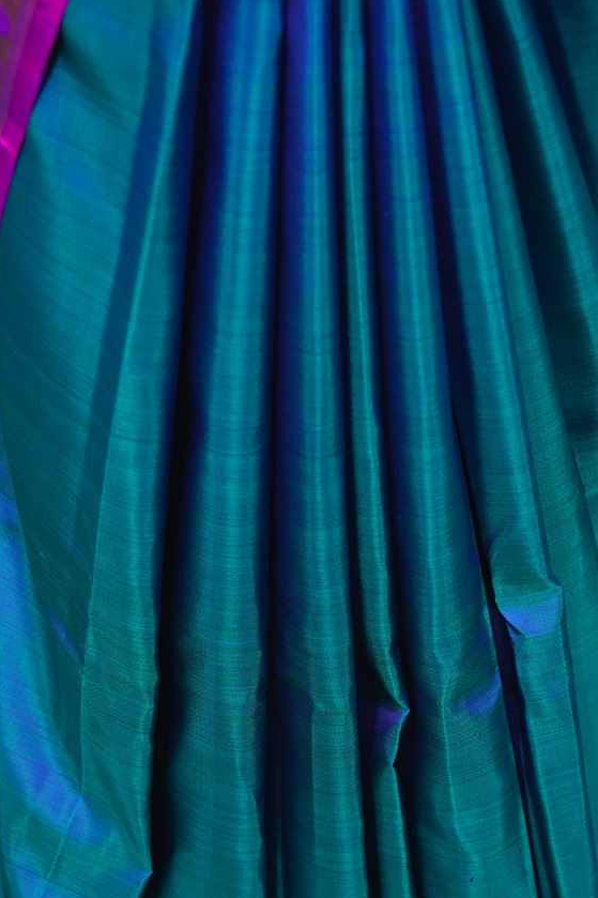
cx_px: 270
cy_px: 767
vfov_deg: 24.2
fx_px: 2044
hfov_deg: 16.6
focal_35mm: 82
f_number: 5
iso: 640
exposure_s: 1/200
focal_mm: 43
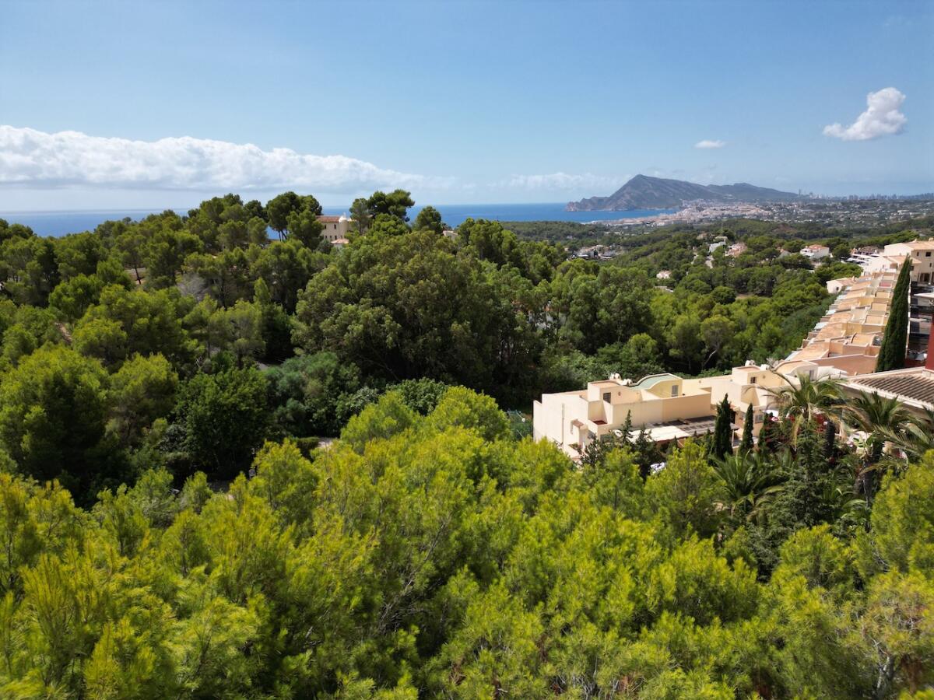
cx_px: 467
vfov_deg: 56.8
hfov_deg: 71.6
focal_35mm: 24
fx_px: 648
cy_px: 350
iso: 110
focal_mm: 6.72
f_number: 1.7
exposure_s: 1/3200
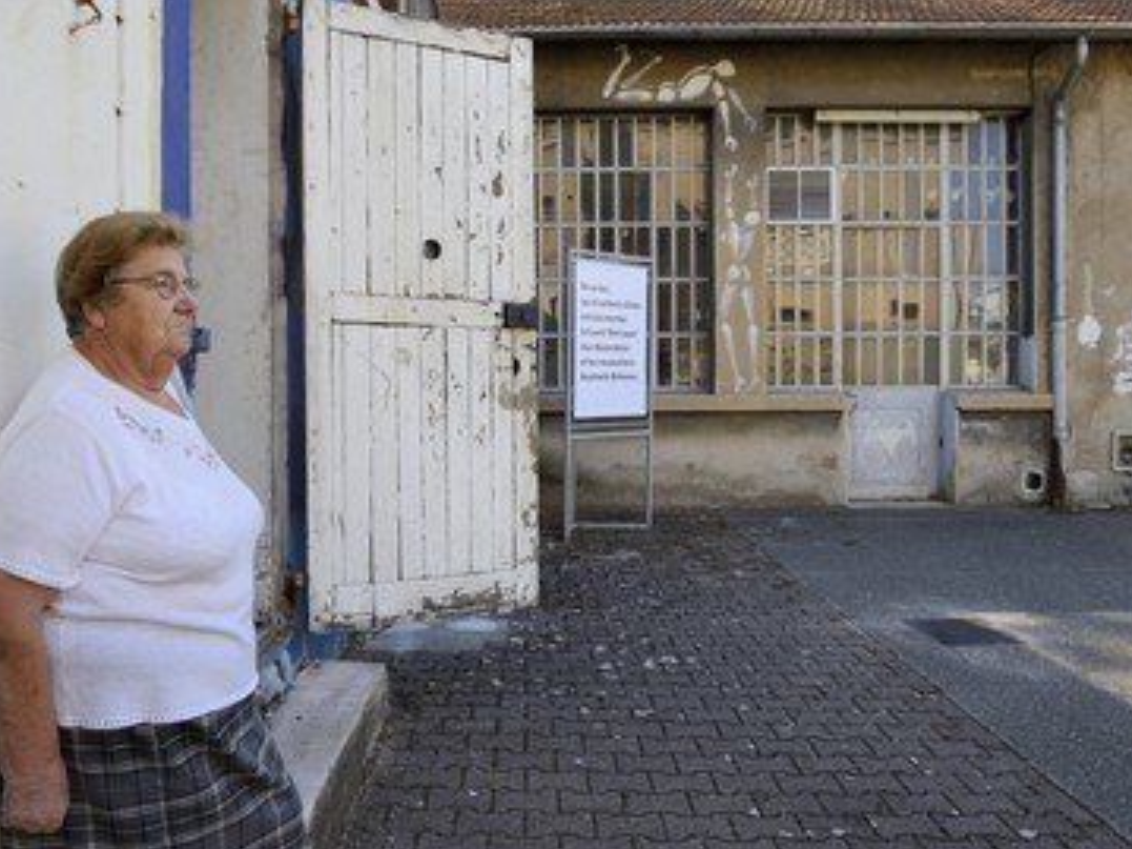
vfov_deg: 51.3
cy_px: 439
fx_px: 883
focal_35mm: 27
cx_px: 533
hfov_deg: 65.3
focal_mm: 24
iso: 200
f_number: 8
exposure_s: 1/125
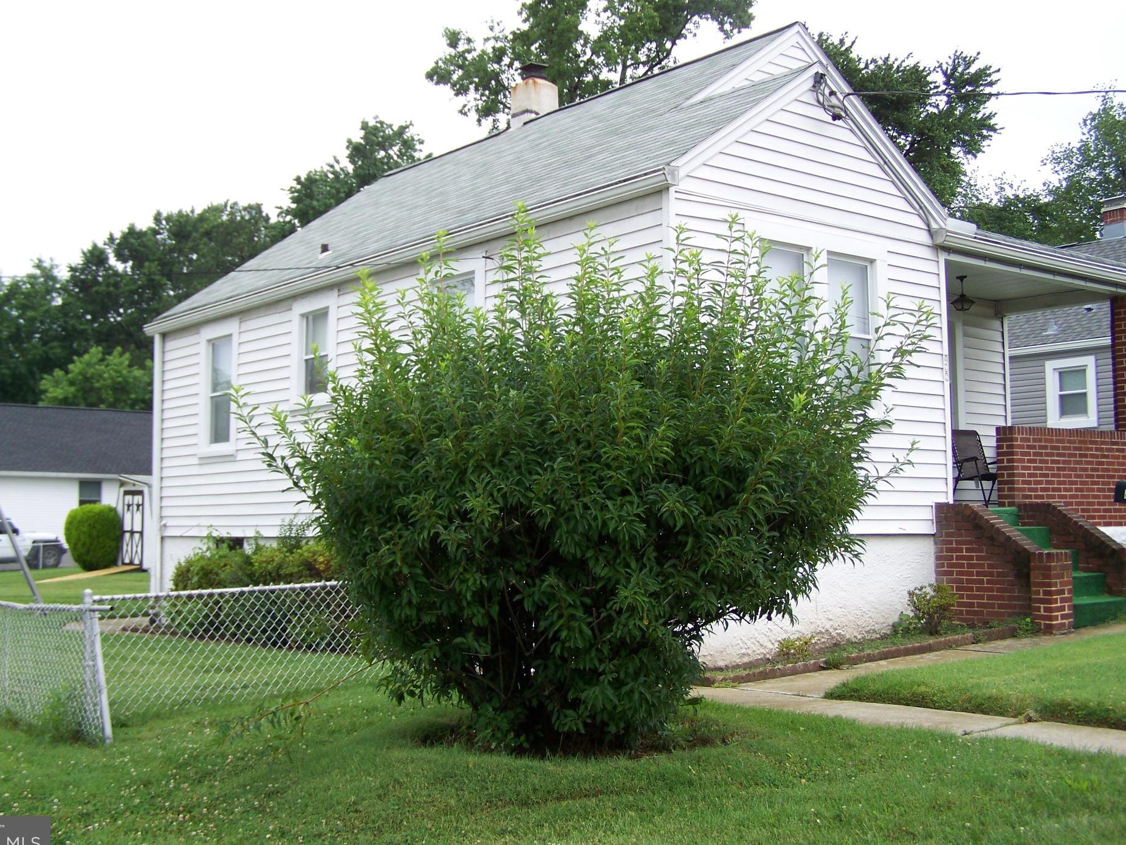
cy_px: 399
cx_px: 521
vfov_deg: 34.3
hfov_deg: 44.8
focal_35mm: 42
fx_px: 1366
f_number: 2.8
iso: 64
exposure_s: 1/250
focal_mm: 6.3
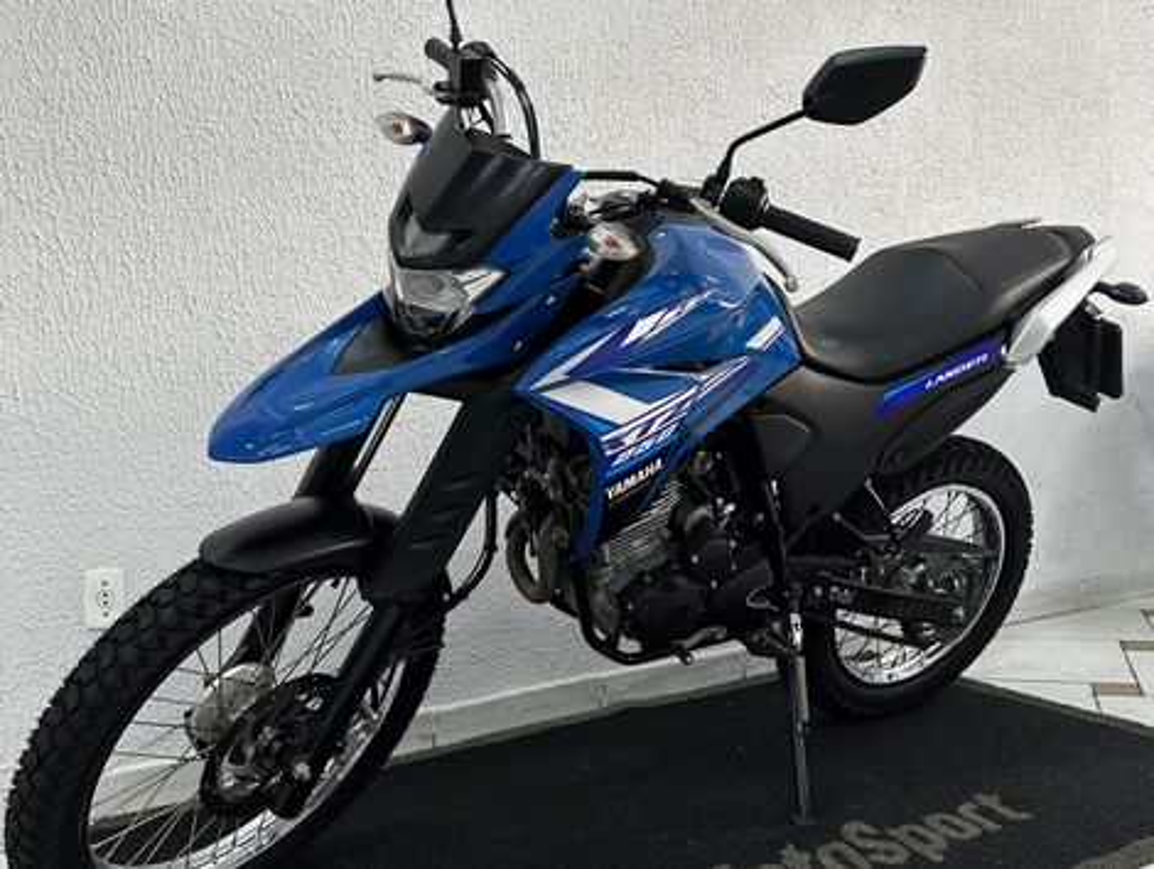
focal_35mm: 24
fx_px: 801
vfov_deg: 56.9
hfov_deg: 71.5
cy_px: 434
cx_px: 577
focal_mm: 6.86
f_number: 1.78
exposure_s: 1/60
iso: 160
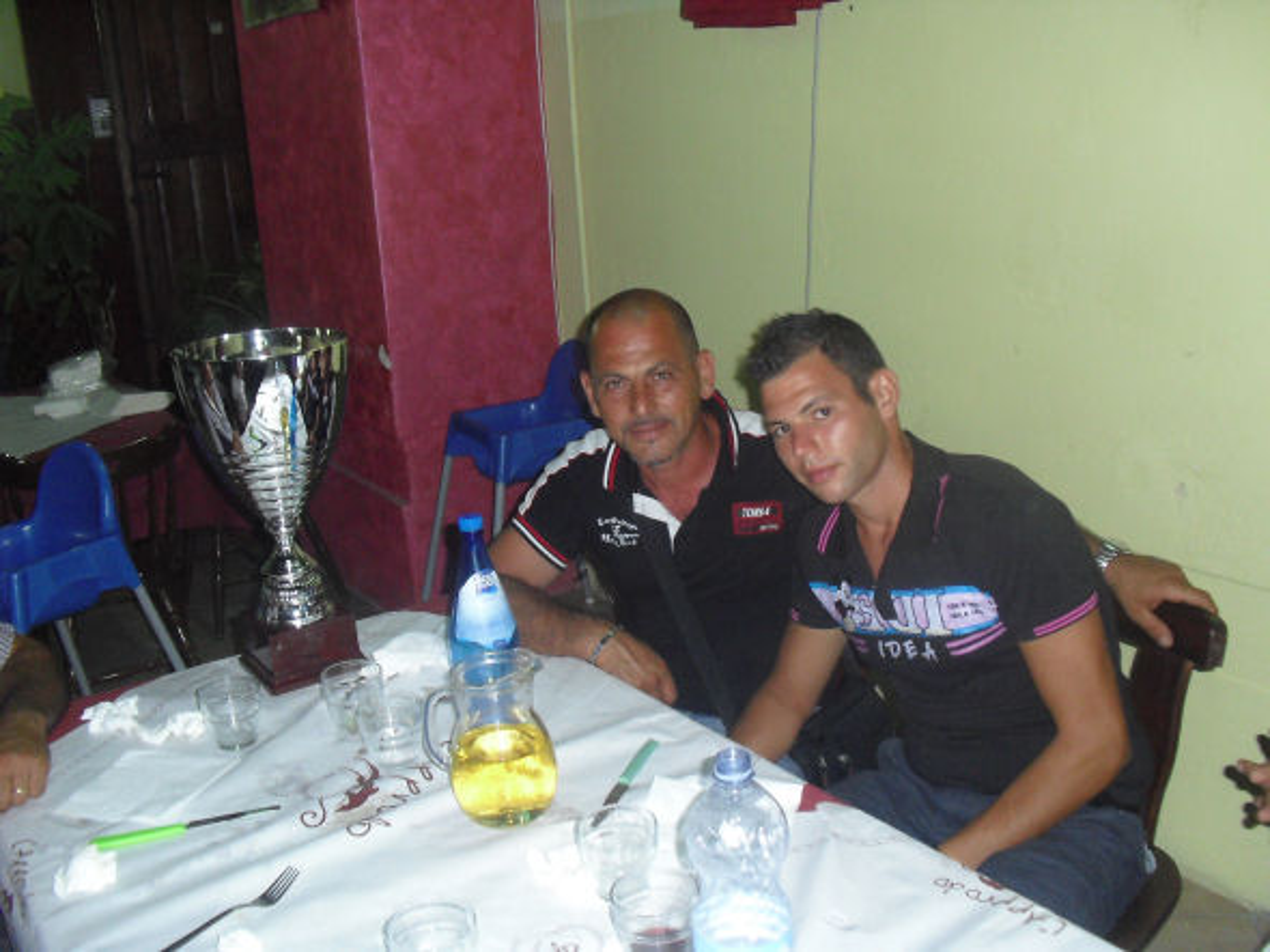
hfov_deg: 51.4
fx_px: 1320
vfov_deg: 39.6
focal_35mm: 36
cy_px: 476
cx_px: 635
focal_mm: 6.3
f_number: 3.1
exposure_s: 1/60
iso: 400
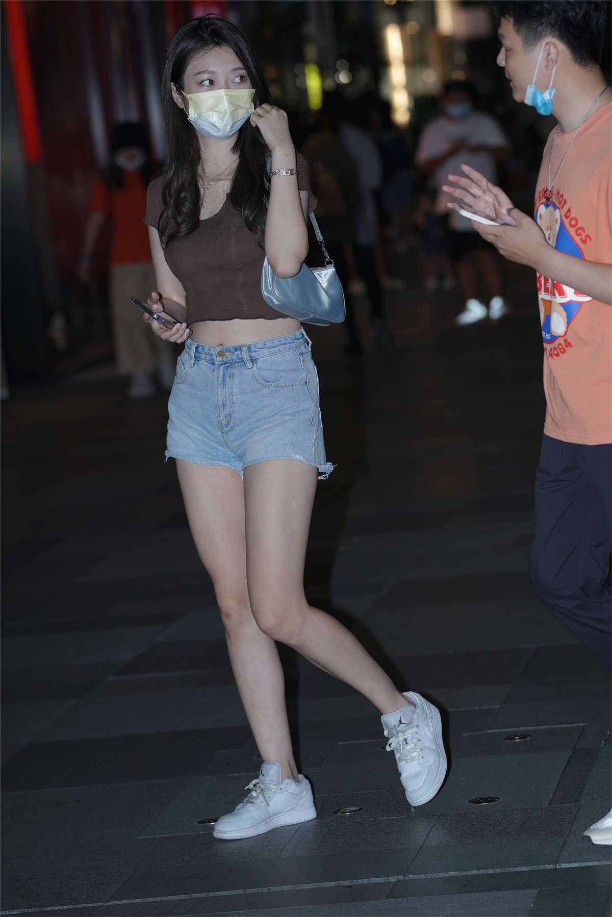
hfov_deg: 10.2
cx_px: 306
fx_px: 3442
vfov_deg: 15.2
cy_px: 458
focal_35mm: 135
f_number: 4
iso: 500
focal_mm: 135
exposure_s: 1/250
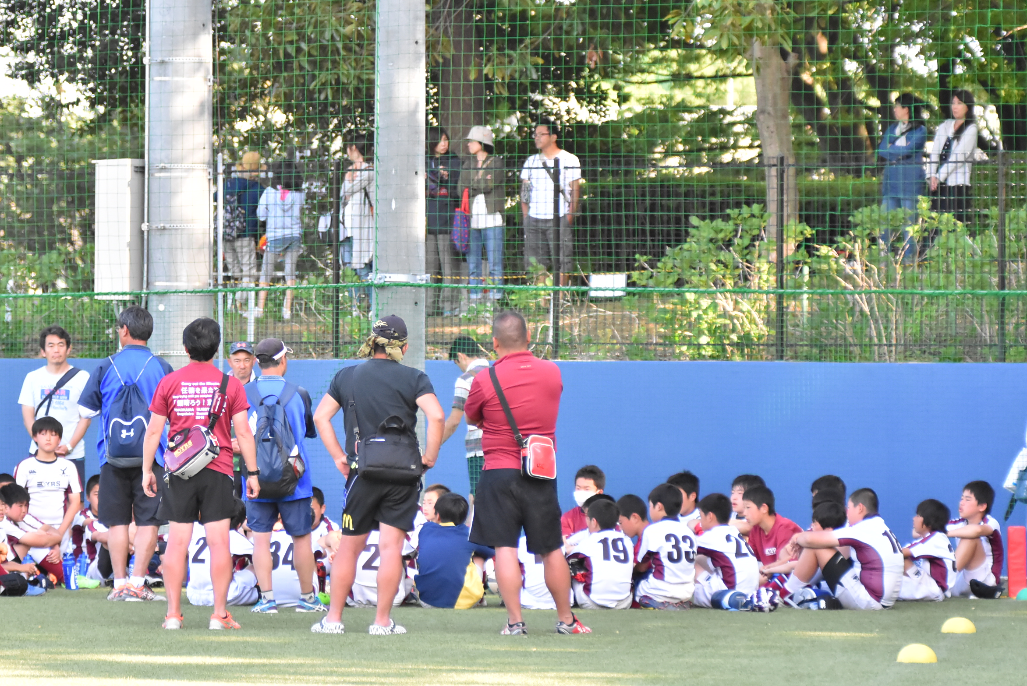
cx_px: 387
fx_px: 7651
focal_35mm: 268
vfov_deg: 5.1
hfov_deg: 7.7
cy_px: 358
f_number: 4
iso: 2500
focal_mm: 140
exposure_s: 1/1250
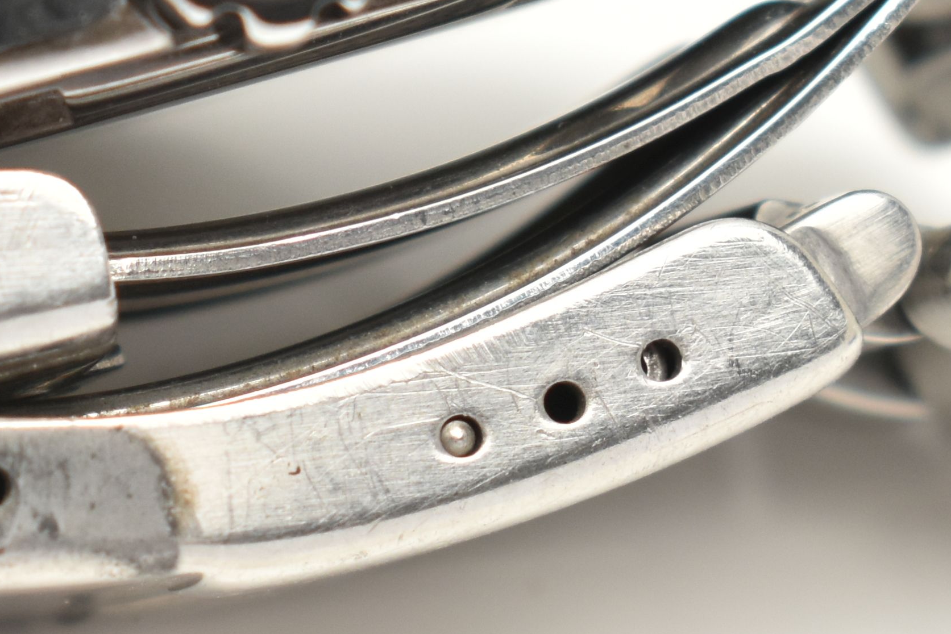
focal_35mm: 296
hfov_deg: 6.9
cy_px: 51
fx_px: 7815
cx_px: -11
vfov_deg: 4.6
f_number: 9
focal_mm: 55
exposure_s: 1/100
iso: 400
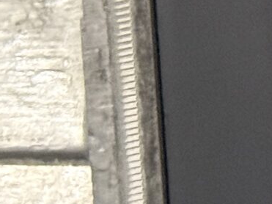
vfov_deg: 4.5
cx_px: 818
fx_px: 2600
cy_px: 32
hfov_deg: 5.6
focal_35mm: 331
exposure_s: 1/33
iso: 500
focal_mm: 6.76
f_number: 1.78
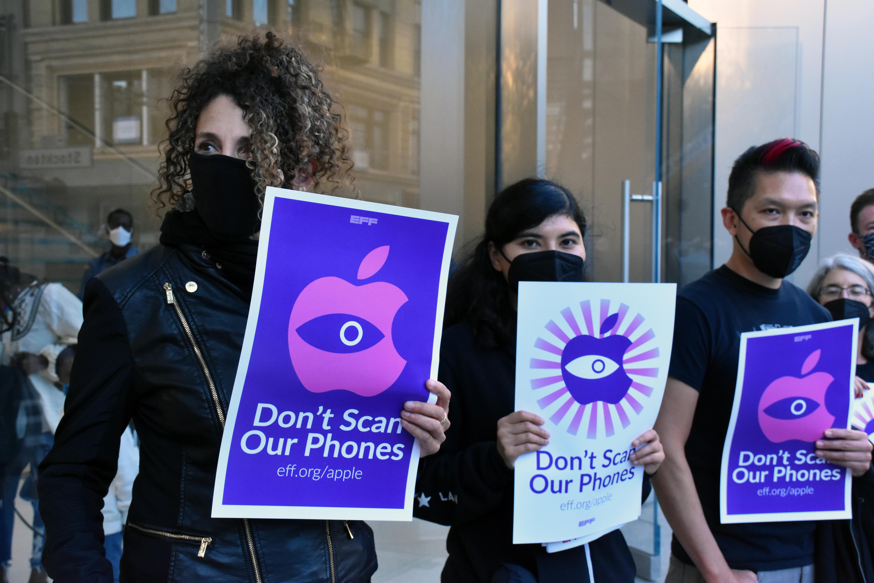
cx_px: 437
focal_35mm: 48
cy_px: 292
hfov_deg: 41.1
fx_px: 1165
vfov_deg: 28.1
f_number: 8
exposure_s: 1/250
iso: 2000
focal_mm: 32
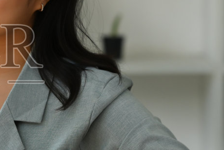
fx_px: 1842
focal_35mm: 296
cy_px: 58
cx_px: -38
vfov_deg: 4.6
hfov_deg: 6.9
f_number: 2.8
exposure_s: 1/640
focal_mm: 85
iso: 250
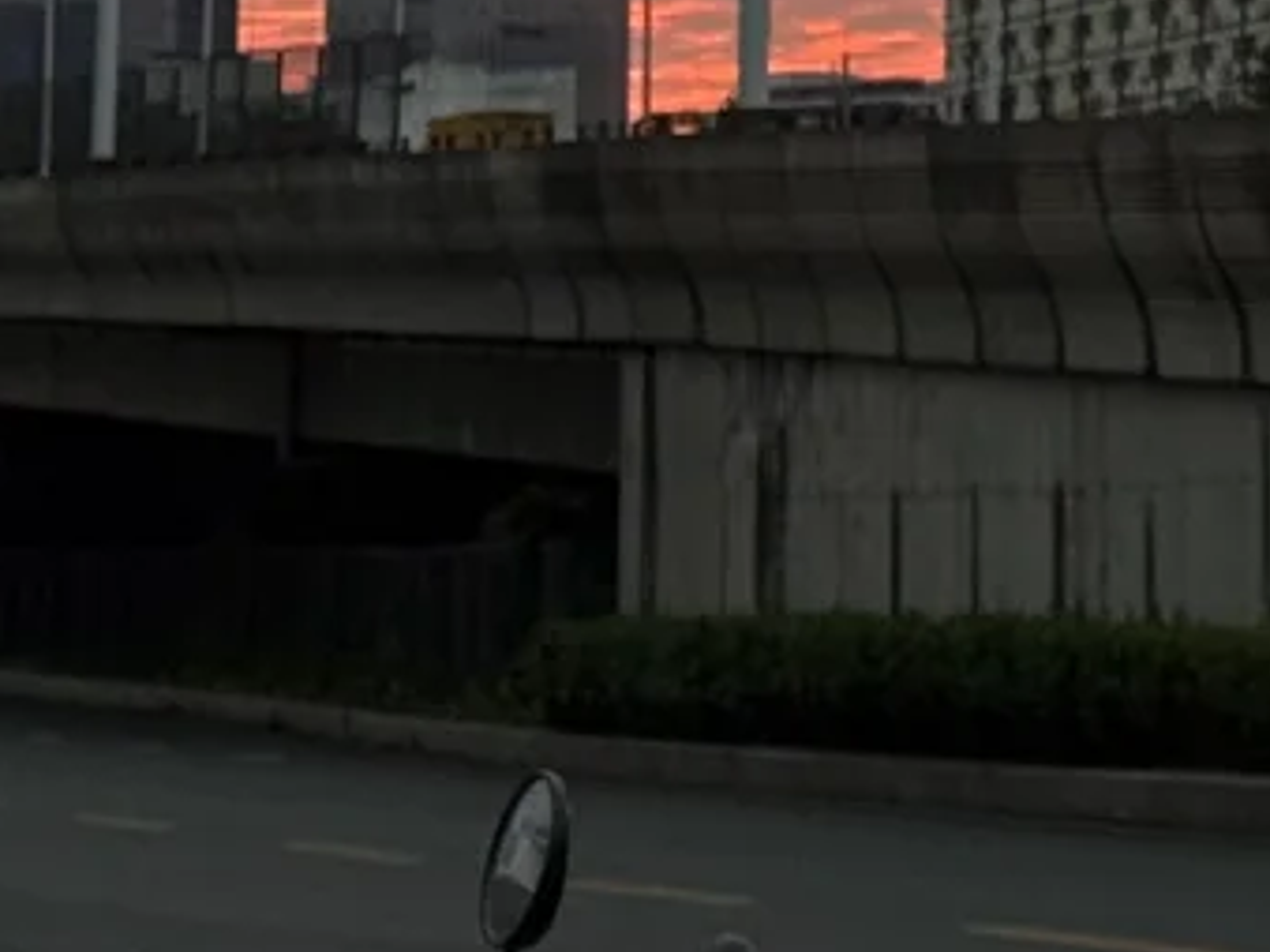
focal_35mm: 204
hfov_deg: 9.5
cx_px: 1794
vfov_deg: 7.0
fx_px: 7482
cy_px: -945
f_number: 1.78
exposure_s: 1/60
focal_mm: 6.76
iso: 125
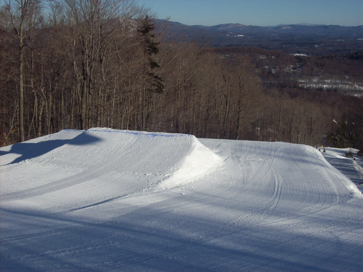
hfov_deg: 34.4
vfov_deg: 26.1
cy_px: 136
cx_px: 182
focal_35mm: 56
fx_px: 587
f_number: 6
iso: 80
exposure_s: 1/878
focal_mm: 9.4
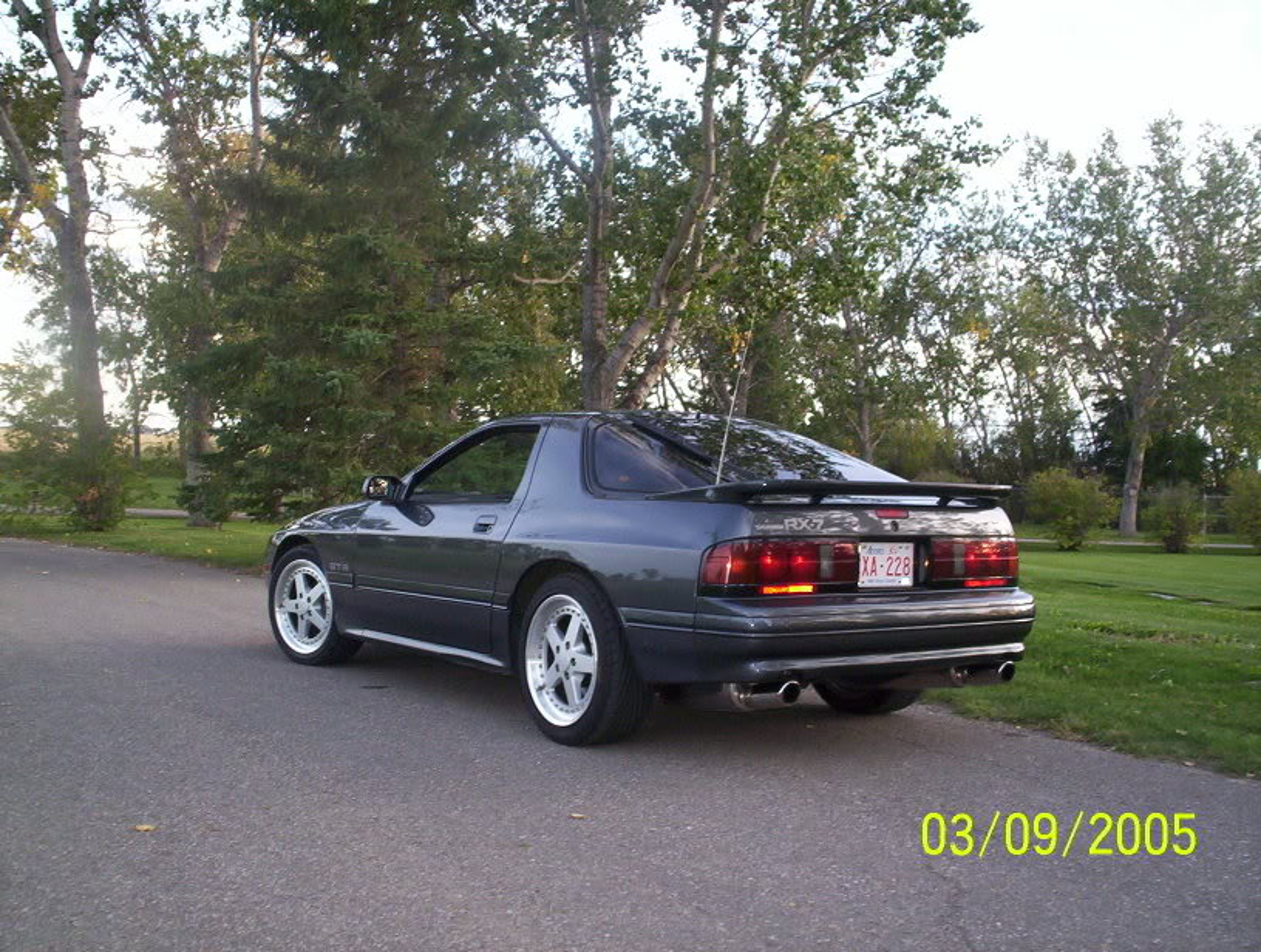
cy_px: 476
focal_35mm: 38
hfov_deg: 48.9
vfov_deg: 37.9
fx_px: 1388
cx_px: 630
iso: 140
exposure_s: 1/60
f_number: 4.5
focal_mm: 4.99
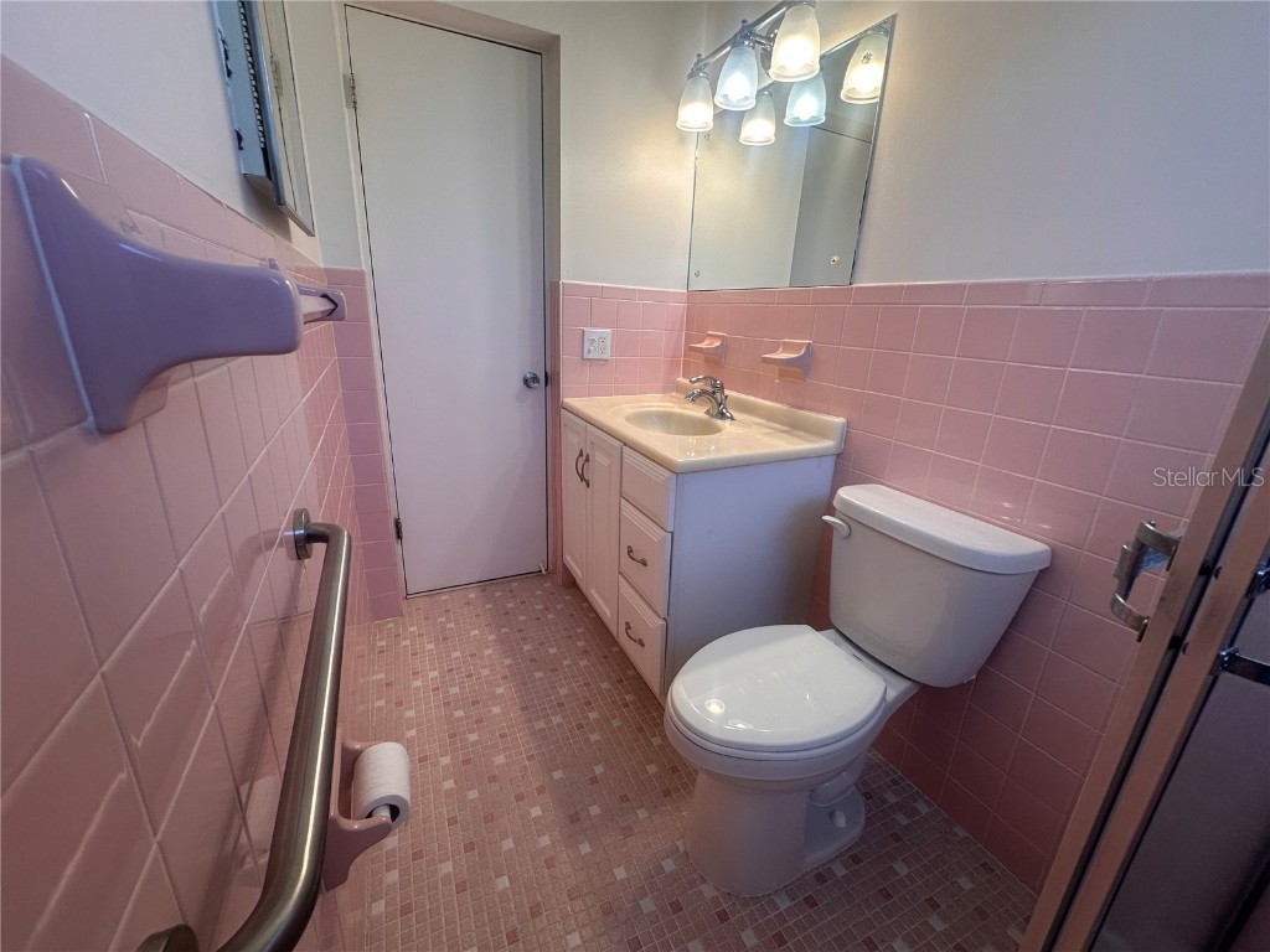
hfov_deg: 102.1
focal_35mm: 14
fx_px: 514
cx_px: 635
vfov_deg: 85.7
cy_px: 476
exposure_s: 1/120
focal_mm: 2.22
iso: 80
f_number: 2.2
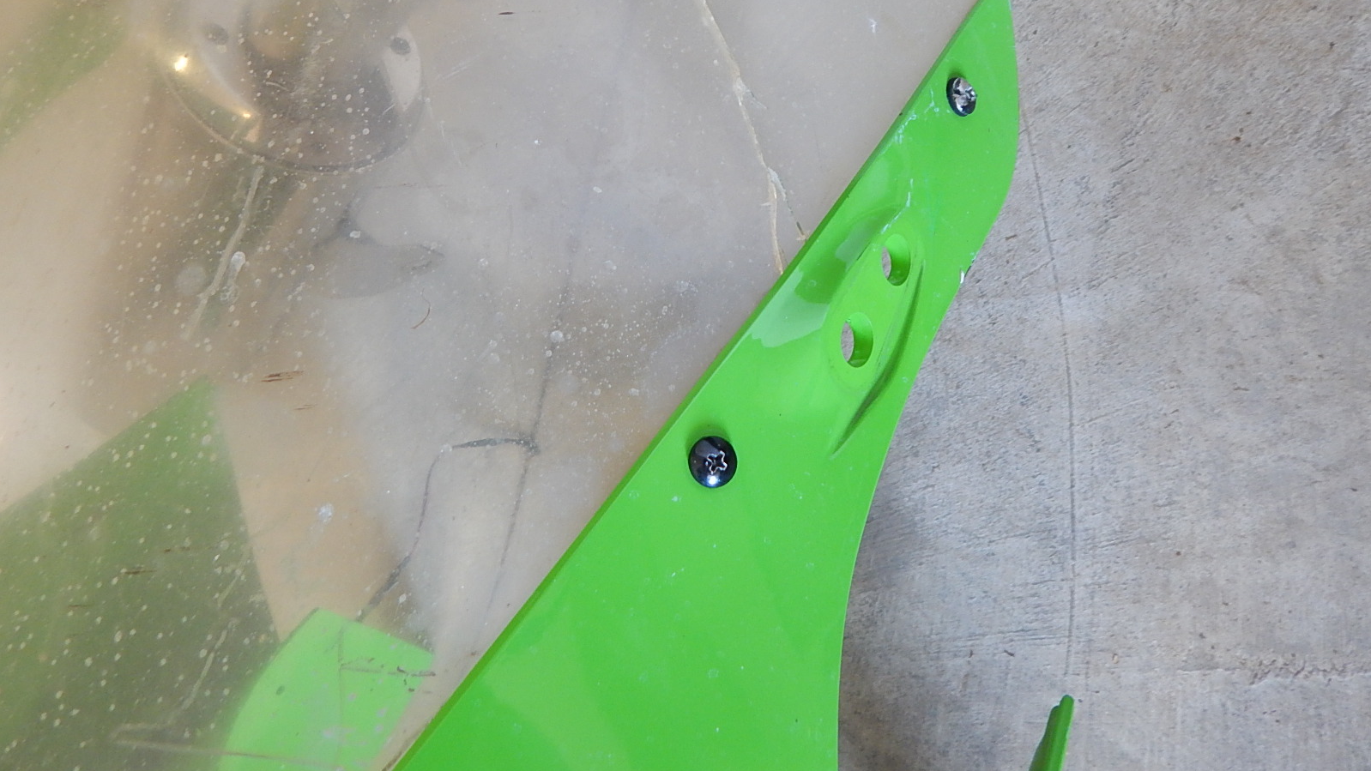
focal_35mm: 24
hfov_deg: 76.3
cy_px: 259
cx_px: 686
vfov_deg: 47.0
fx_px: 873
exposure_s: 1/30
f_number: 3
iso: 160
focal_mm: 4
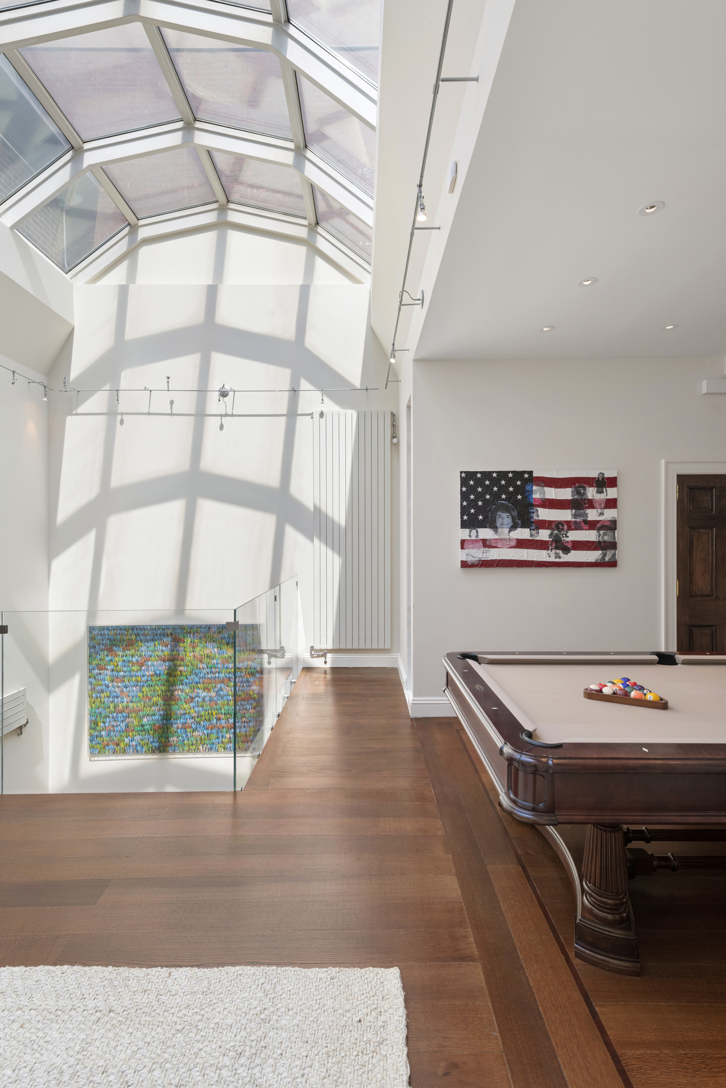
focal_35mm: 16
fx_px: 484
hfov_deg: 73.7
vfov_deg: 96.7
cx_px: 363
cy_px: 544
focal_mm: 16
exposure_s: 1/30
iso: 400
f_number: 8
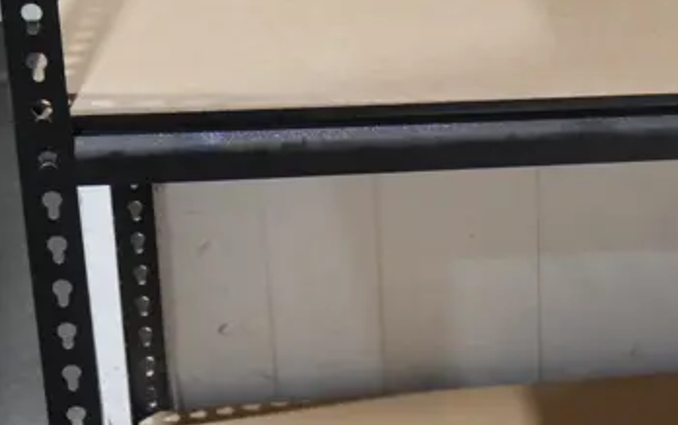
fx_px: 1960
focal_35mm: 106
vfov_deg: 12.3
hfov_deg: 18.4
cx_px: 855
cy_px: 116
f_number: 4.5
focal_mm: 17
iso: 640
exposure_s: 1/60
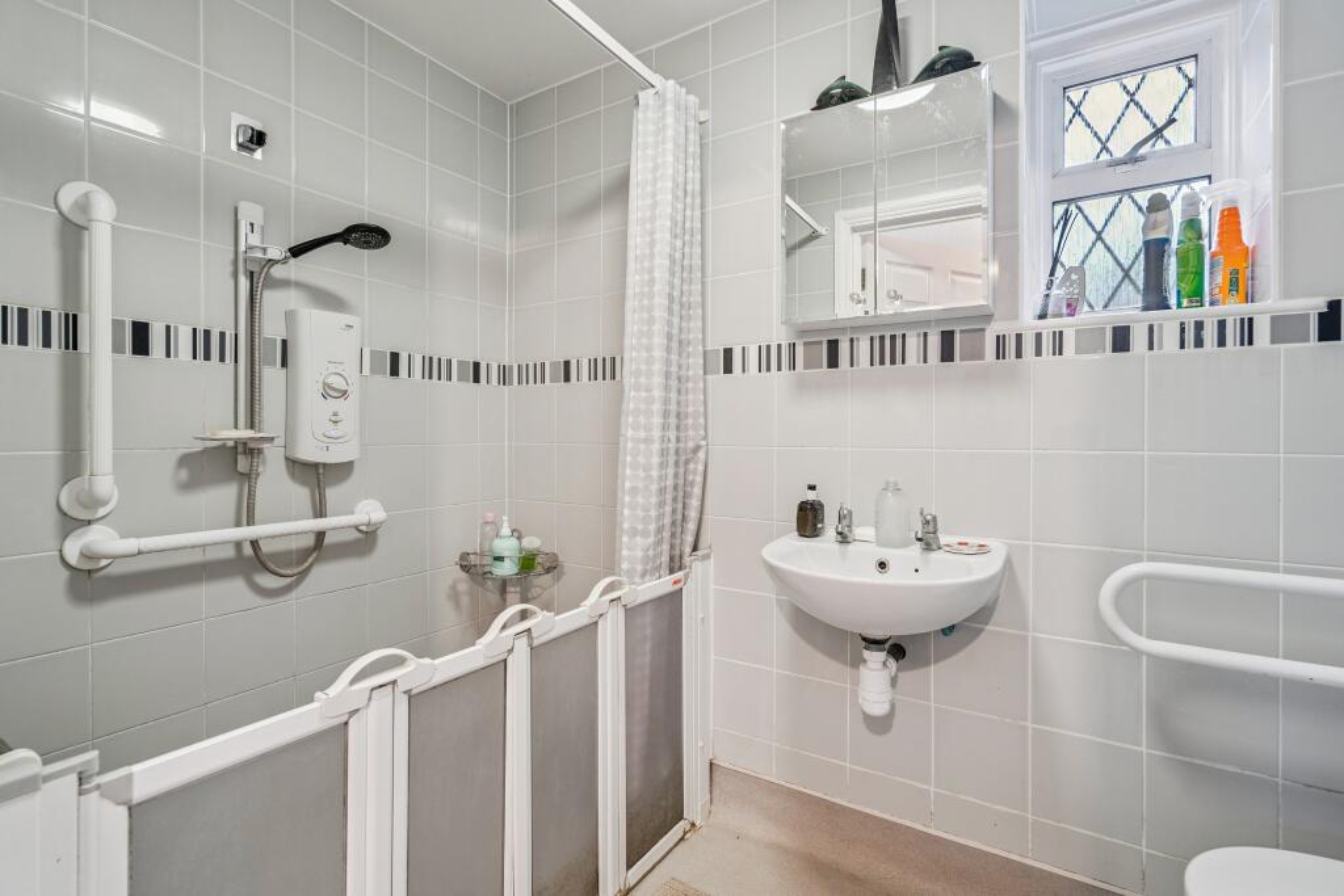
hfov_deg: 96.7
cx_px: 672
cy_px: 448
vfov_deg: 73.8
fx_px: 597
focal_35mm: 16
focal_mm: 16
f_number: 5.6
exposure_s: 1/6
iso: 320
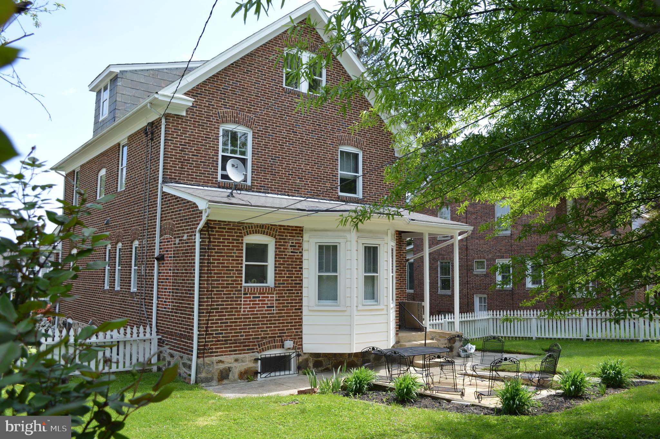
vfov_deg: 43.5
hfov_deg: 62.0
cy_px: 220
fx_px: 549
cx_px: 330
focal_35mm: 30
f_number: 6.3
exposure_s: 1/160
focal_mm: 20
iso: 100
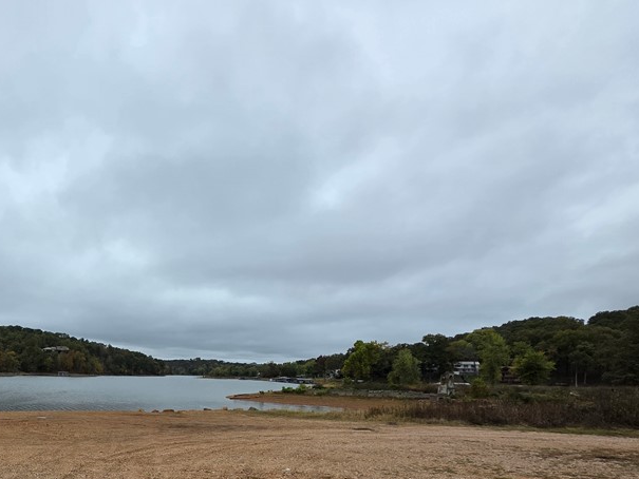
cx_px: 121
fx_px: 406
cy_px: 388
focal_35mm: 22
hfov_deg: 68.5
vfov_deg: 56.3
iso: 40
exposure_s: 1/1276
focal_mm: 2.2
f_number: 1.9
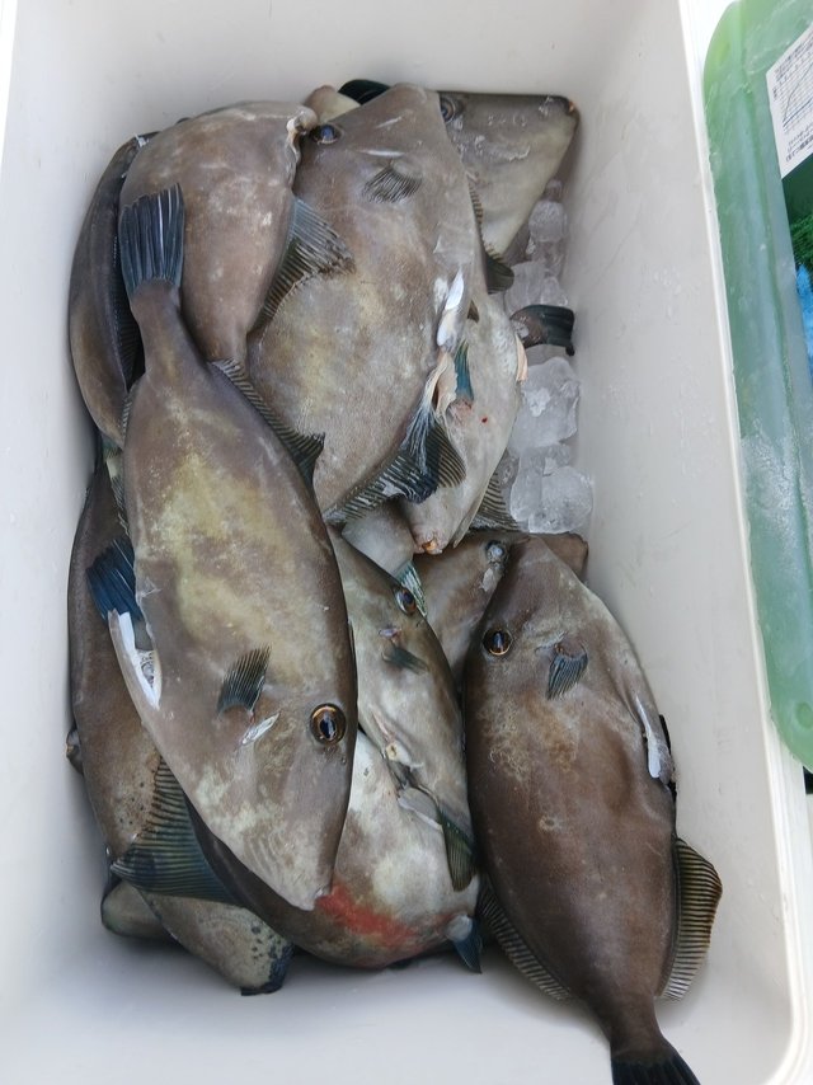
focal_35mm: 26
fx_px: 815
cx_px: 406
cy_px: 542
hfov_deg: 53.0
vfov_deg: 67.3
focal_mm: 3.86
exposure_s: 1/50
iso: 25
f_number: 1.8
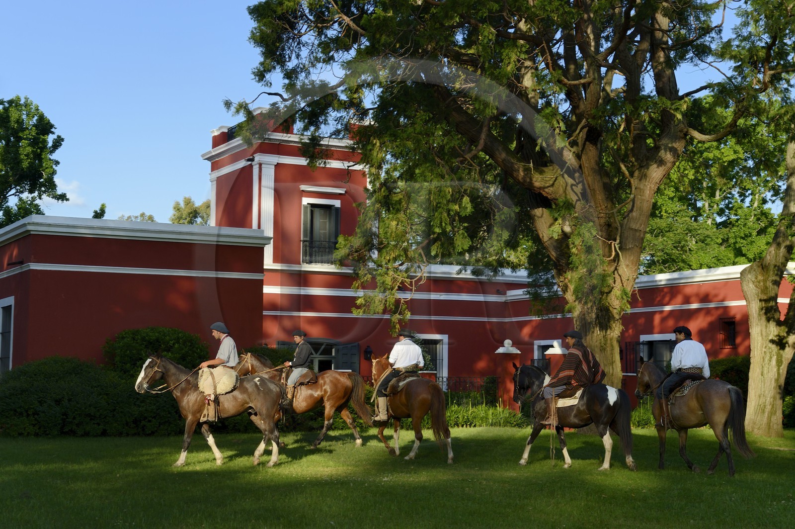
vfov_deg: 22.6
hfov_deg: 33.4
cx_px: 398
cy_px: 264
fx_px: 1324
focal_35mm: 60
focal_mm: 60
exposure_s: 1/160
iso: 200
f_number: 11
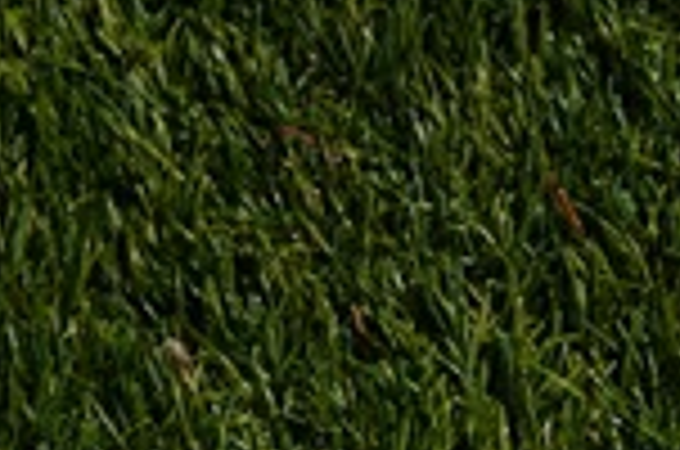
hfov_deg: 8.8
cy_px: 1228
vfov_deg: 5.6
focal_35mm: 232
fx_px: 4373
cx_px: 775
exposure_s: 1/400
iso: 100
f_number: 8
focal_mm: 35
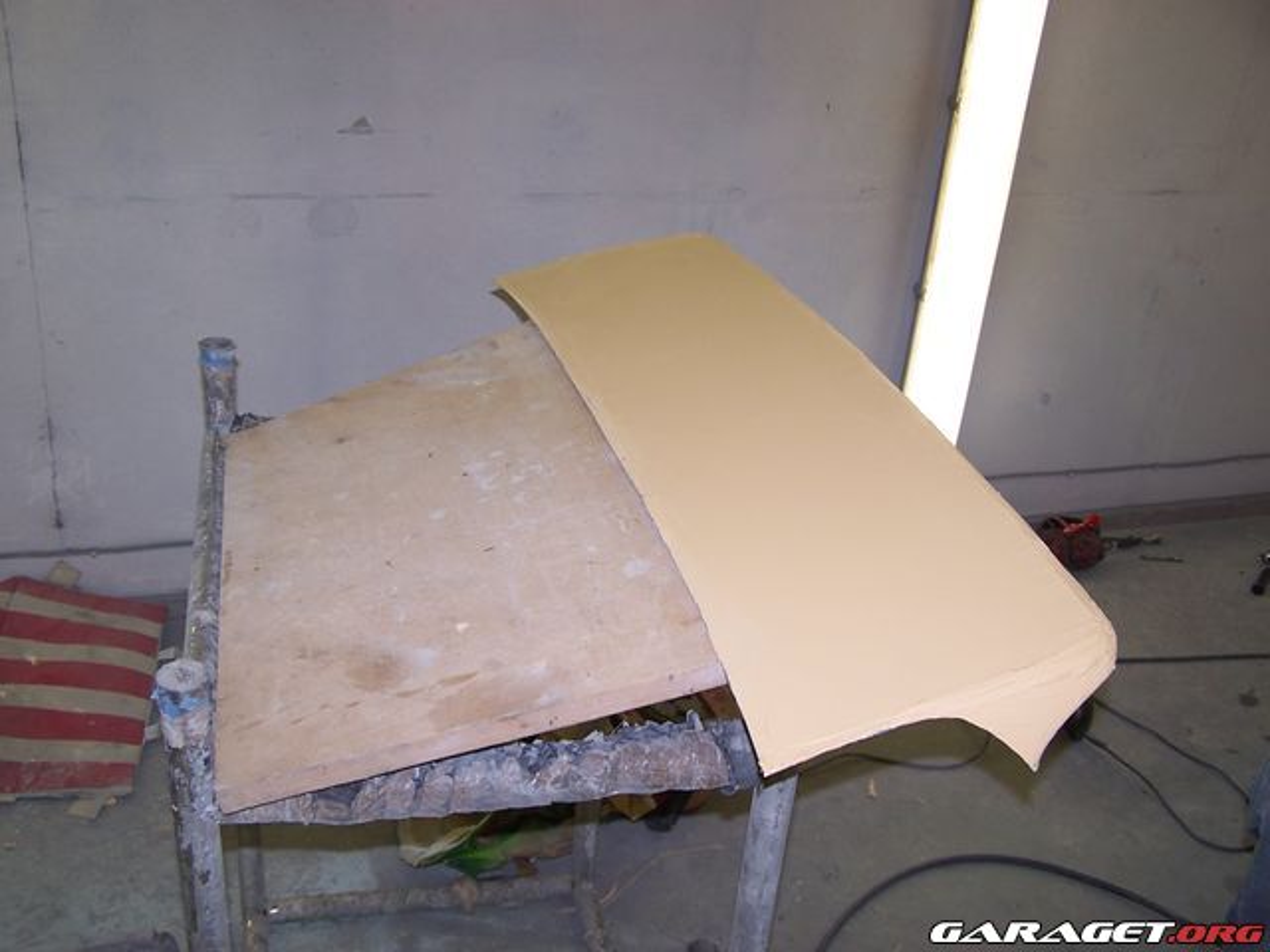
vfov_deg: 37.7
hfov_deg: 49.0
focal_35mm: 38
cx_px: 635
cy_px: 476
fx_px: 1394
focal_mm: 6.3
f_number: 2.8
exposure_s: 1/60
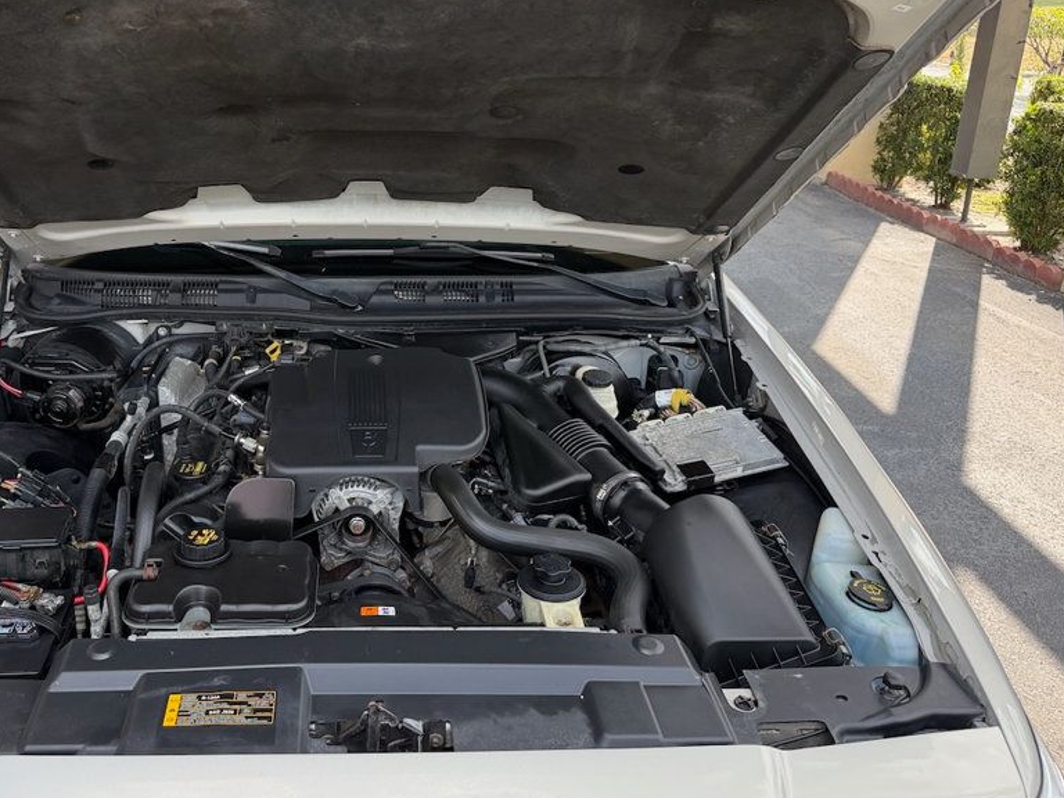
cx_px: 373
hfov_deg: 55.9
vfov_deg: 44.0
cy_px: 339
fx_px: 984
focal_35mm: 32
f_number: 1.78
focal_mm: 6.76
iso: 100
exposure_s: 1/563
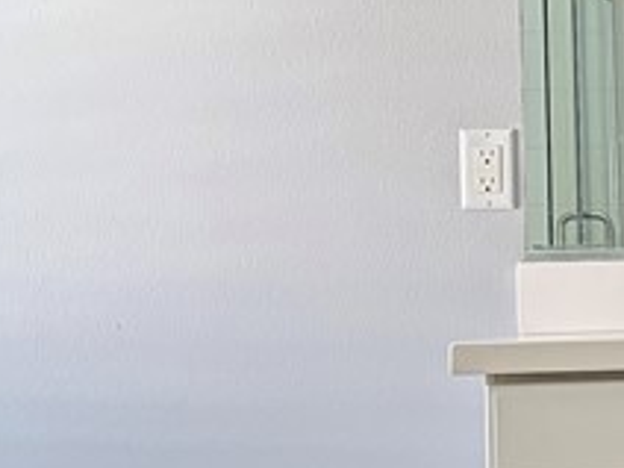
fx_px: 2091
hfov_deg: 13.4
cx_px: 1413
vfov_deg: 12.8
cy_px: 244
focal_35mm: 116
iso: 400
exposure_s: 1/60
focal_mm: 6.76
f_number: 1.78
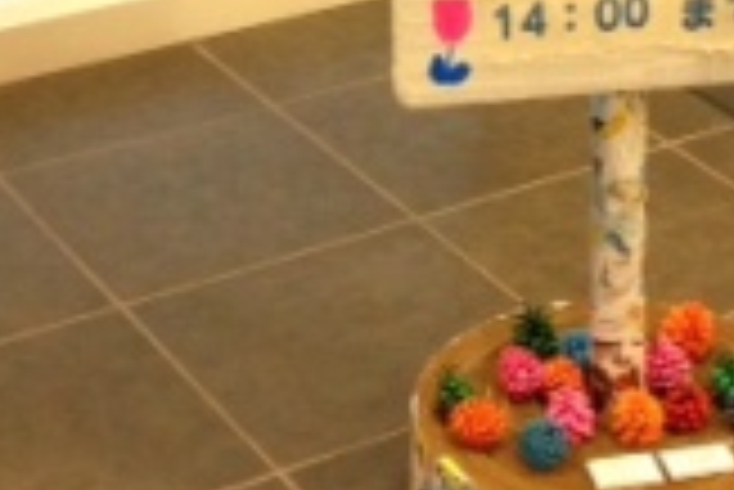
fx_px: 2428
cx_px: 599
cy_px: -452
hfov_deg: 17.0
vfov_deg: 10.7
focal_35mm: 119
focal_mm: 4.28
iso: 200
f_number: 2.4
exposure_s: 1/20
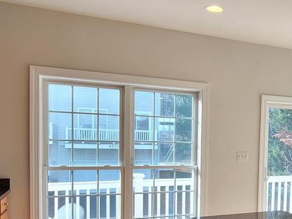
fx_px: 329
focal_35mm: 39
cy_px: 157
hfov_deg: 42.5
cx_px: 280
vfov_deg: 36.2
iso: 64
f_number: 2.2
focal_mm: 2.2
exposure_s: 1/60
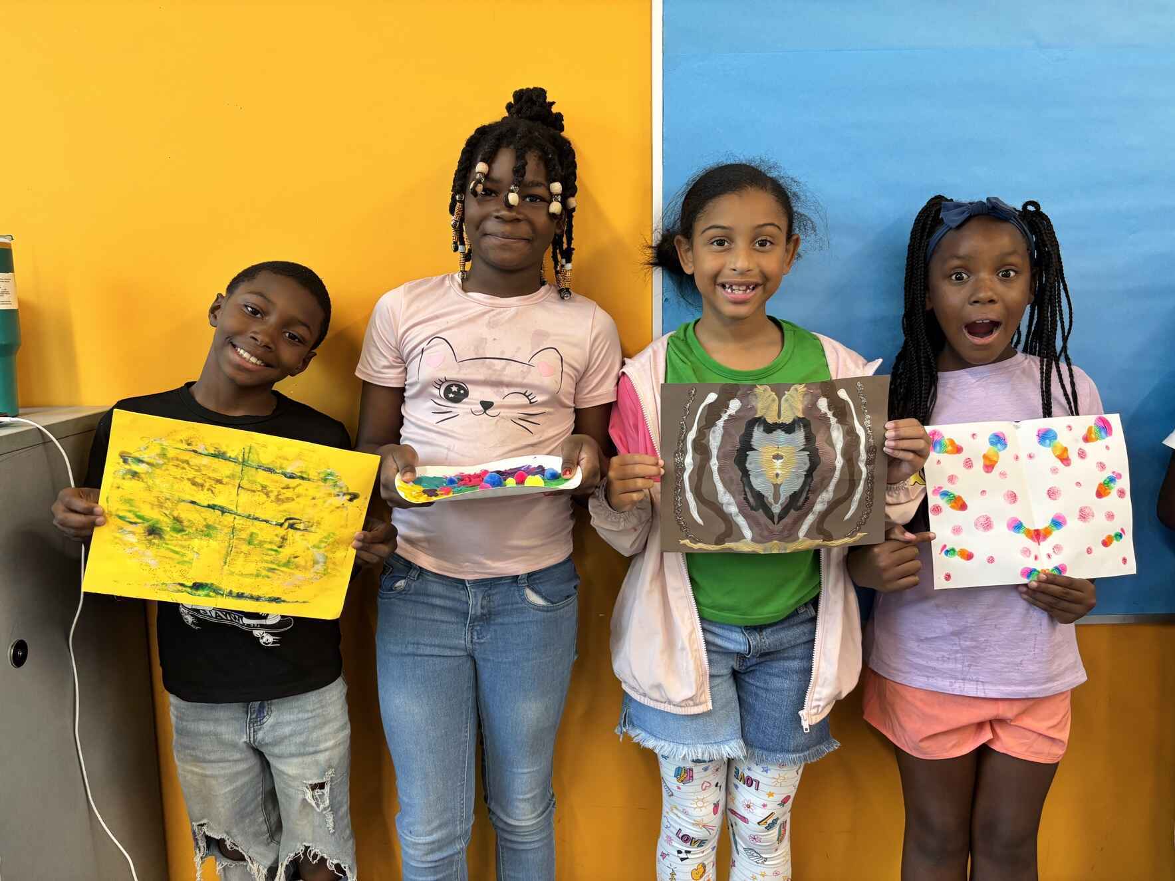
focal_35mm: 26
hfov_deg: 67.3
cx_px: 588
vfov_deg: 53.1
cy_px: 440
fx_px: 882
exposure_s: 1/60
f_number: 1.6
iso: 125
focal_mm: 5.96
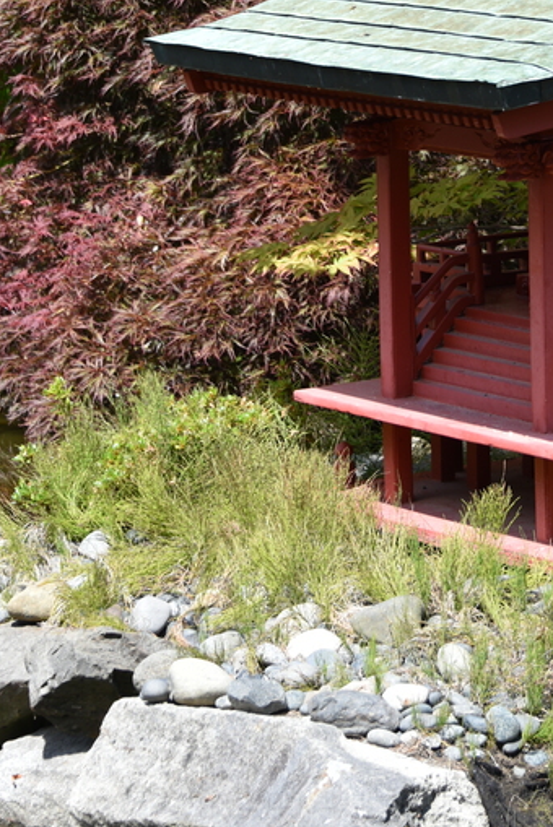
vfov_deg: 10.4
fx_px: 4510
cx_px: 686
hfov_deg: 7.0
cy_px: -23
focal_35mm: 196
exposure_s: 1/160
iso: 100
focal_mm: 78
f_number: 6.3
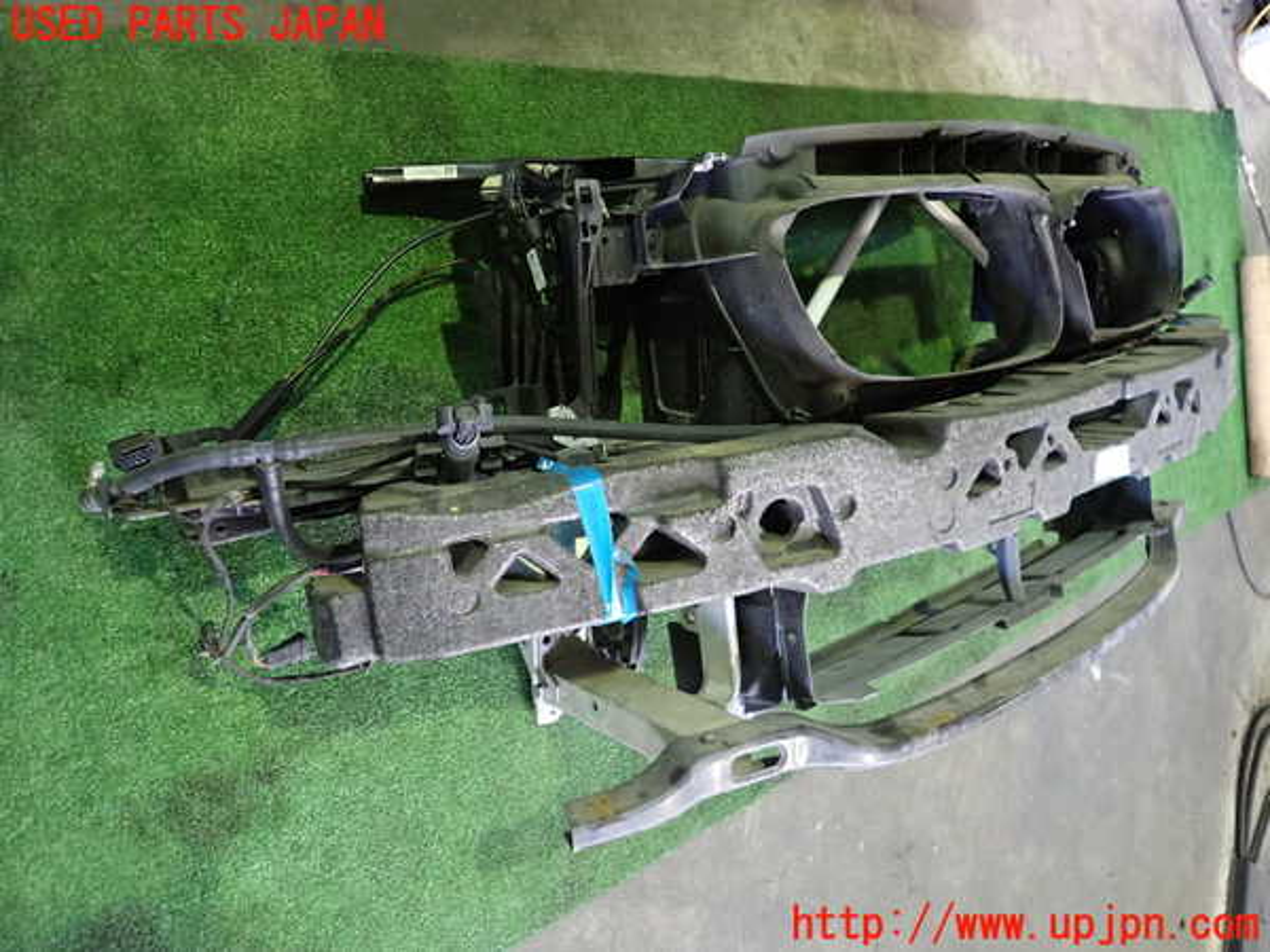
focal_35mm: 25
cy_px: 476
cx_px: 635
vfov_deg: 54.9
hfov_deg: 69.4
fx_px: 917
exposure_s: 1/30
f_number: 2
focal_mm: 4.5
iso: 800
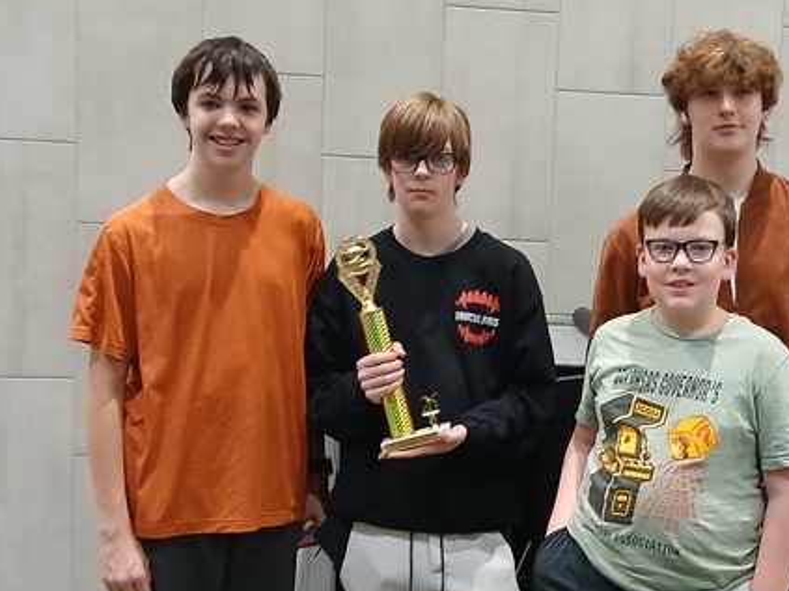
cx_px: 560
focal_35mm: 63
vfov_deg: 23.3
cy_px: 309
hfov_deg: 30.4
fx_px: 1436
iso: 400
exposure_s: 1/24
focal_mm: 3.98
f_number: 1.8
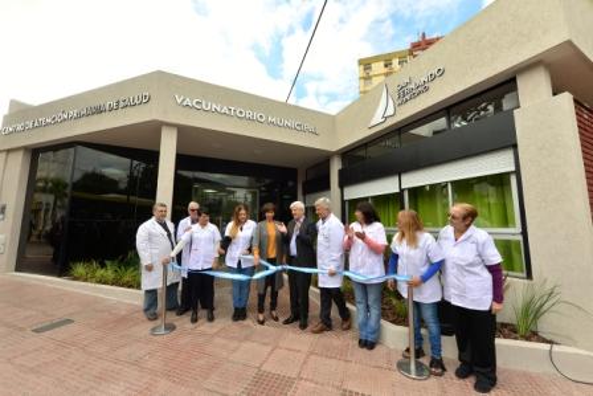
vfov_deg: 81.3
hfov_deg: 104.2
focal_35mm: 14
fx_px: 231
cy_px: 198
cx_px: 296
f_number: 8
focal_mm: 14
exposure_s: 1/250
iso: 200
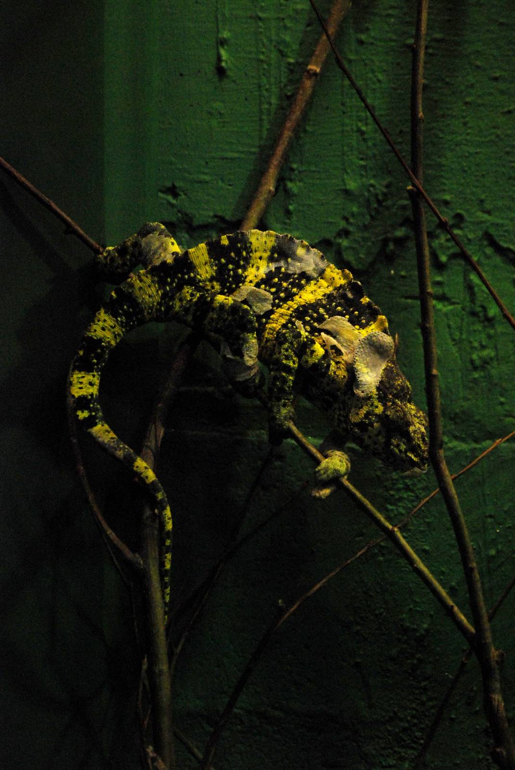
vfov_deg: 11.4
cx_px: 258
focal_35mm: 180
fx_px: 3851
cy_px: 385
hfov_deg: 7.7
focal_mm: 120
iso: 1600
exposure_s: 1/160
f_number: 4
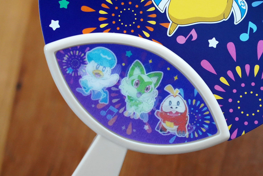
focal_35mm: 105
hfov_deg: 19.5
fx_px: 767
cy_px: 88
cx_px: 132
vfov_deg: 13.0
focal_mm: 105
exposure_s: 1/125
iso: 6400
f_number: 5
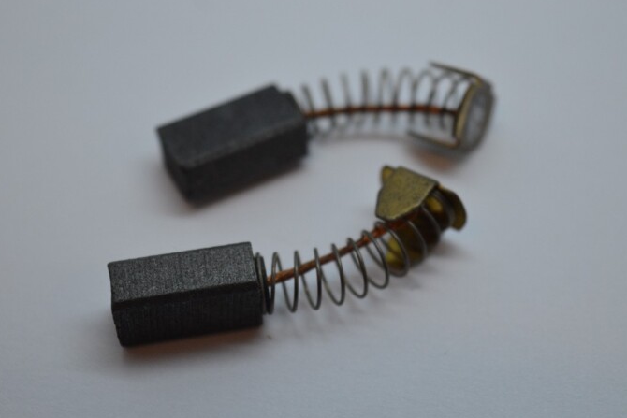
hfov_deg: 23.0
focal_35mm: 89
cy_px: 218
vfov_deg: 15.4
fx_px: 1542
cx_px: 300
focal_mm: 55
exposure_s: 1/125
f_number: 5.6
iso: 360
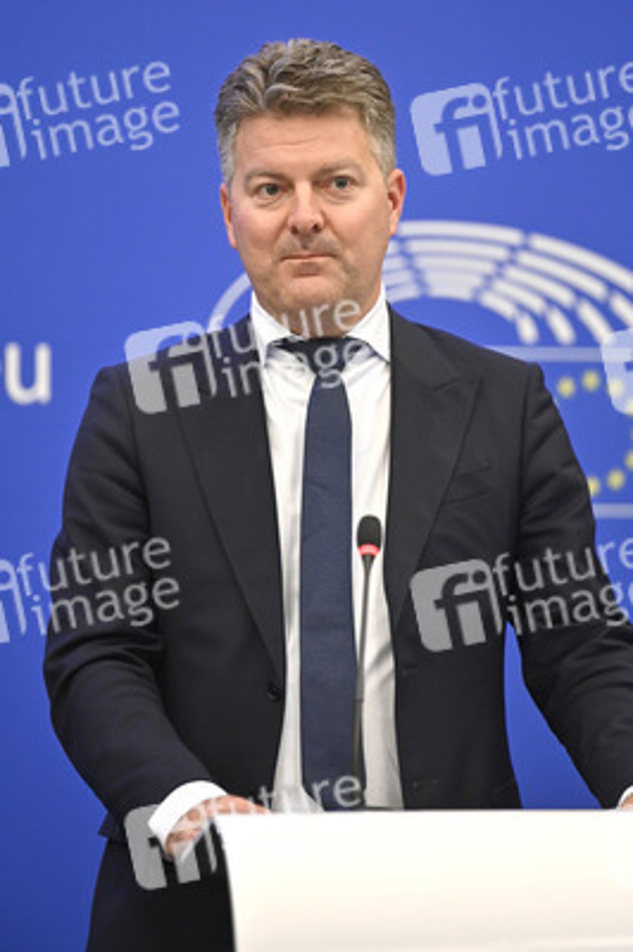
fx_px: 4623
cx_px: 316
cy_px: 476
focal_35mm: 175
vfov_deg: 11.8
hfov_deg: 7.8
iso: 2500
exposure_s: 1/500
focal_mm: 175
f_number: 2.8
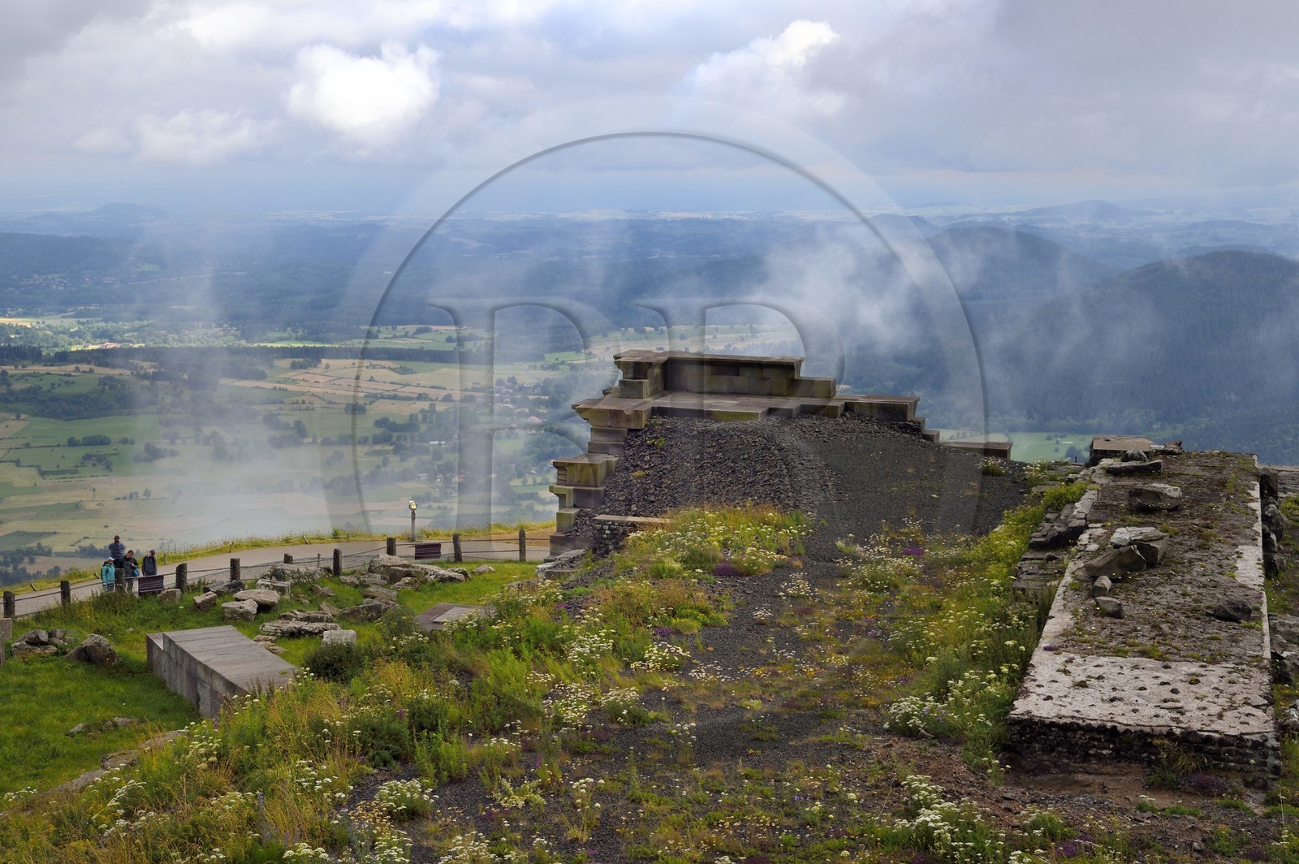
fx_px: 1875
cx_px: 650
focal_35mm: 52
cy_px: 432
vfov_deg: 25.9
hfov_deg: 38.2
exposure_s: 1/160
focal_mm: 52
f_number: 16
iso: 400
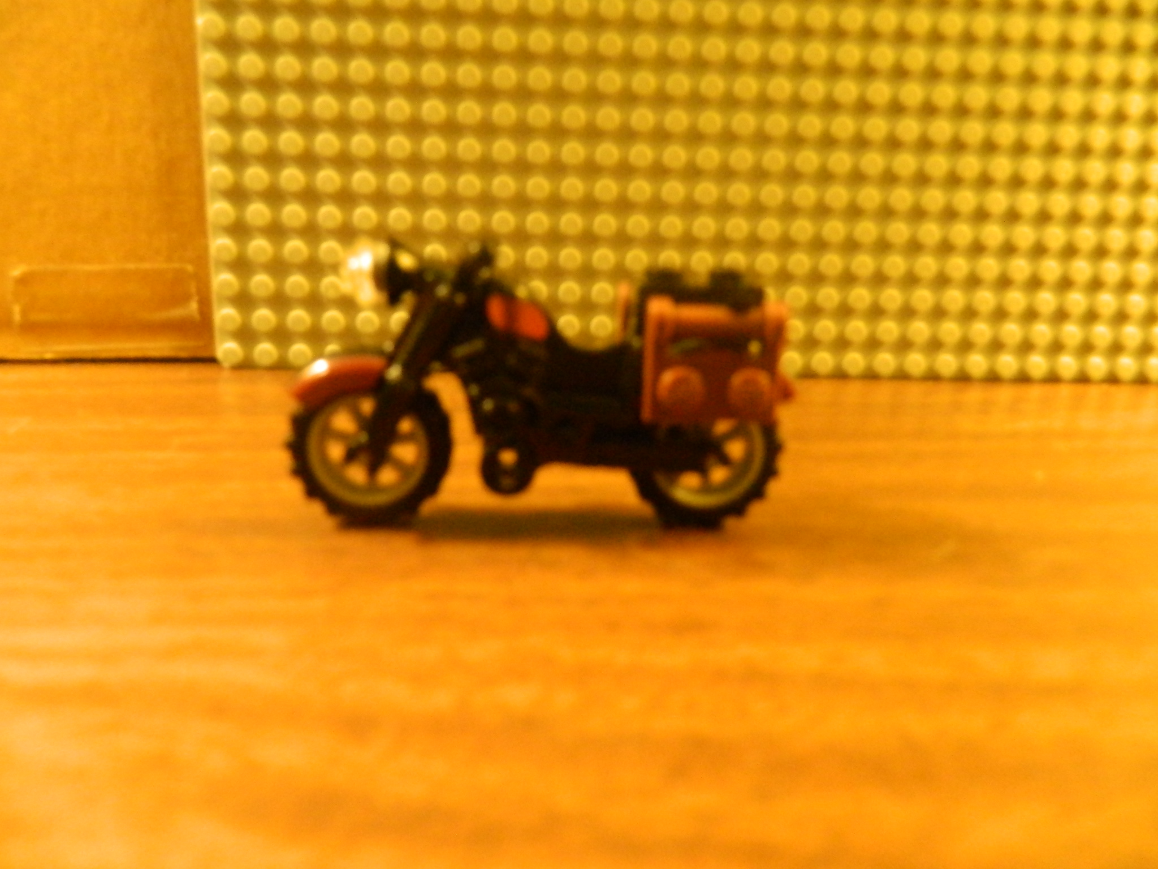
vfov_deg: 54.9
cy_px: 434
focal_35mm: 25
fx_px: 836
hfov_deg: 69.4
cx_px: 579
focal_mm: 4.5
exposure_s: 1/10
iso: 640
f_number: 3.1
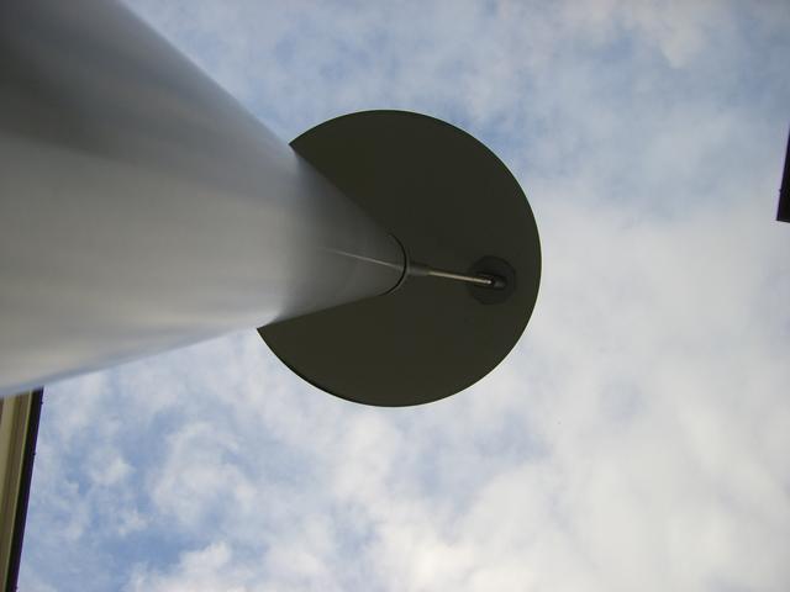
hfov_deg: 49.0
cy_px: 296
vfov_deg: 37.7
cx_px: 395
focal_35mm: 38
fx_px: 867
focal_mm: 6.2
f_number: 2.7
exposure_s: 1/320
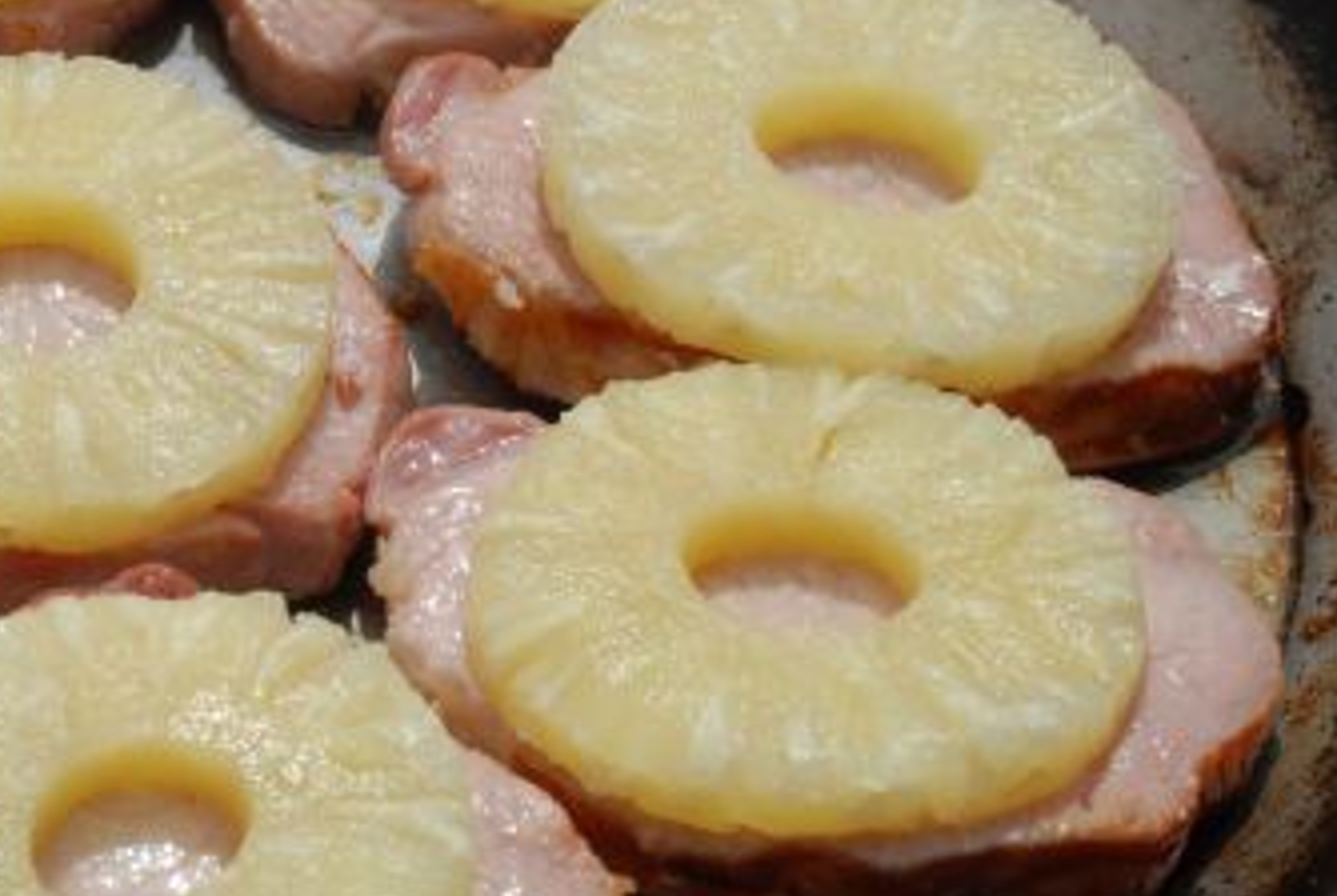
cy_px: 200
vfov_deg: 6.2
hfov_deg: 9.2
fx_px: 8297
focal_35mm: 223
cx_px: 196
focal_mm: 62
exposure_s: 1/1600
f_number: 10
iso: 400
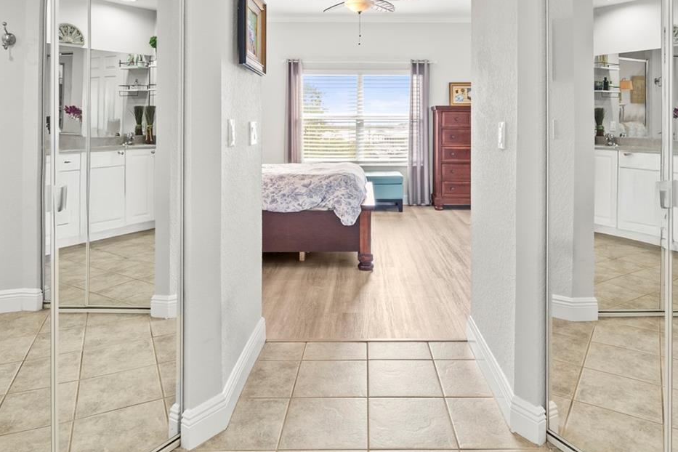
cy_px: 126
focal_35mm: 24
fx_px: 452
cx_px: 371
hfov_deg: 73.6
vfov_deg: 51.4
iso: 200
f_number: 11
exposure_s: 1/1.25
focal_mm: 14
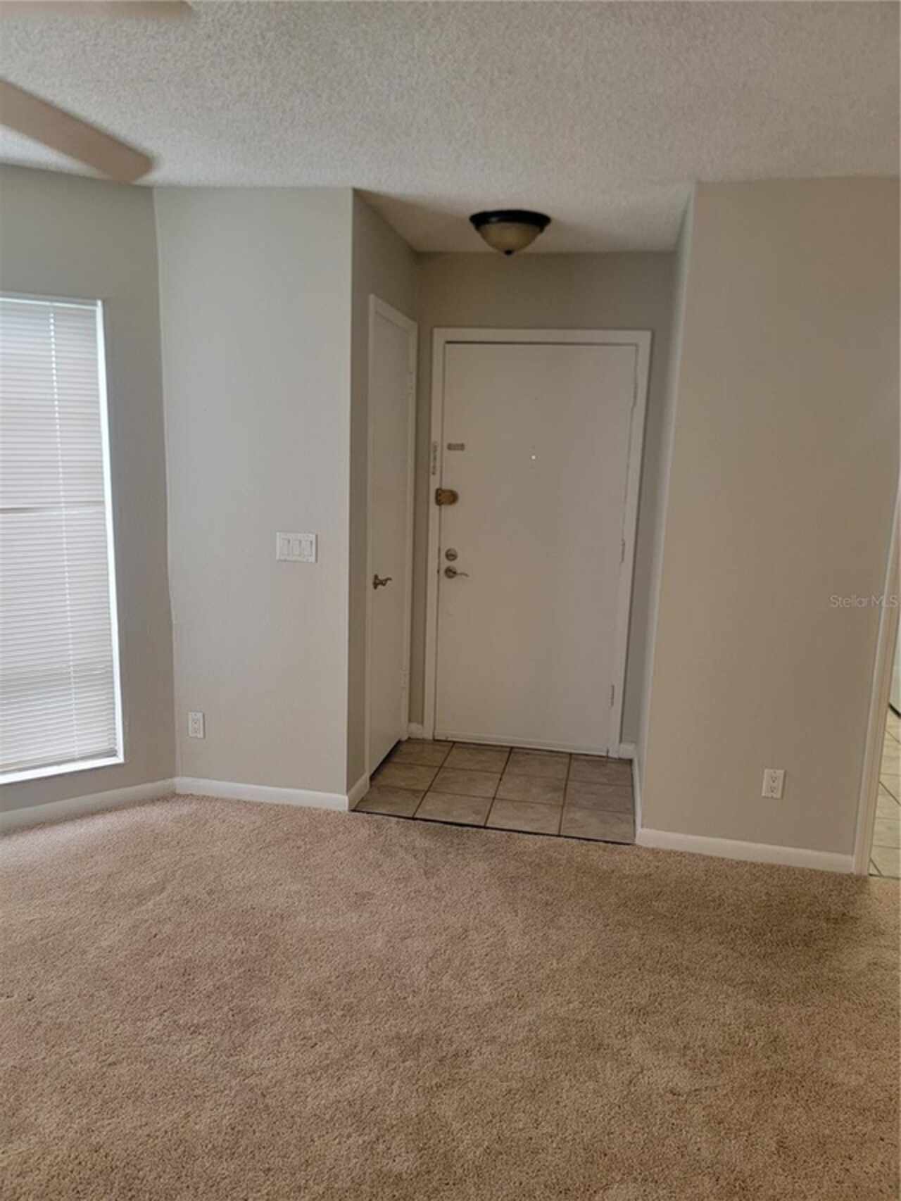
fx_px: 833
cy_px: 600
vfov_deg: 71.6
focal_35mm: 24
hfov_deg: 56.8
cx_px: 450
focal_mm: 6.7
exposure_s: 1/120
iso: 250
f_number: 1.8
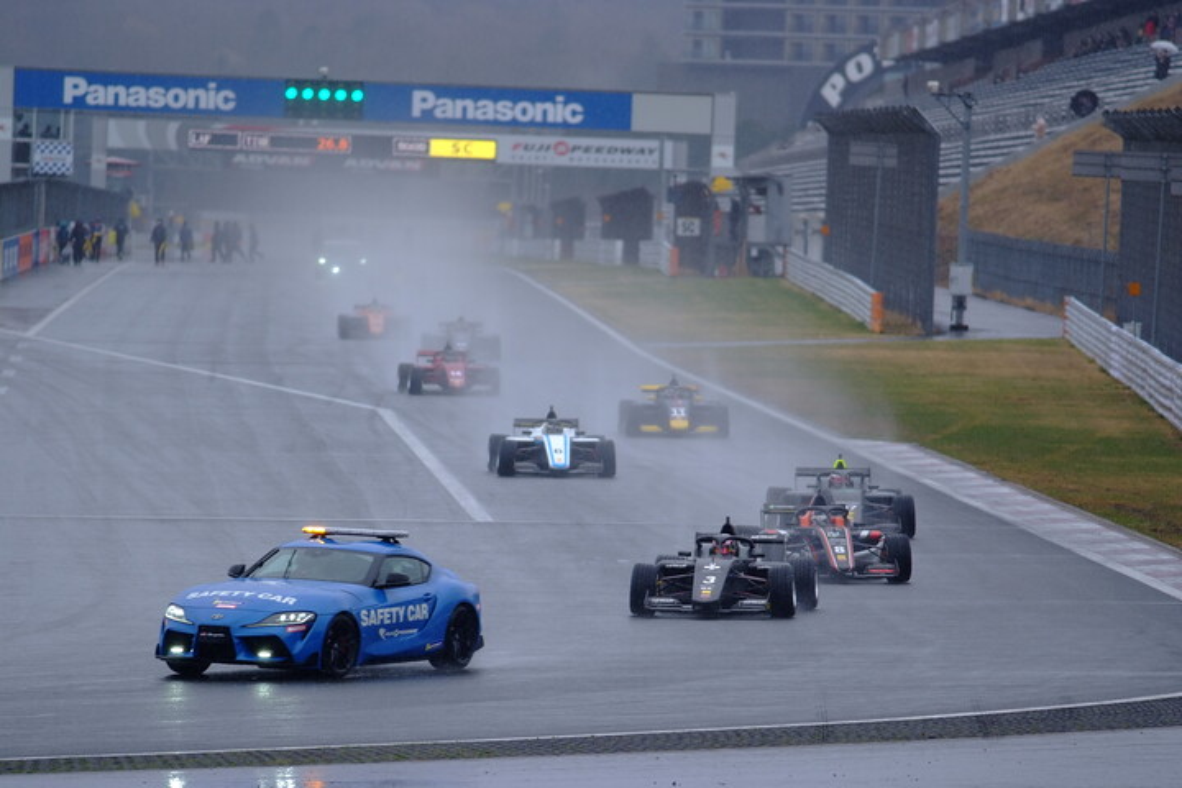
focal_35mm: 450
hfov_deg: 4.6
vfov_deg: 3.1
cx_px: 591
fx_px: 14774
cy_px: 394
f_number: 4
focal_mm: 300
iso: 200
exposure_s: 1/500
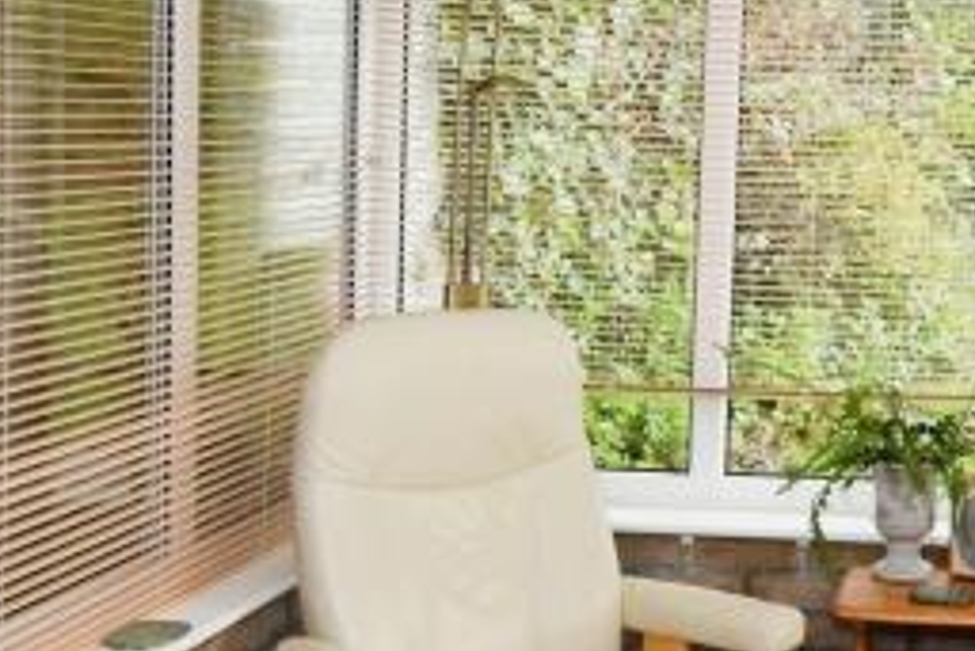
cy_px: 367
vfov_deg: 22.6
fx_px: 1626
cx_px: 979
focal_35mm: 60
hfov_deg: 30.9
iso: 800
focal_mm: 10
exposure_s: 1/200
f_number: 7.1
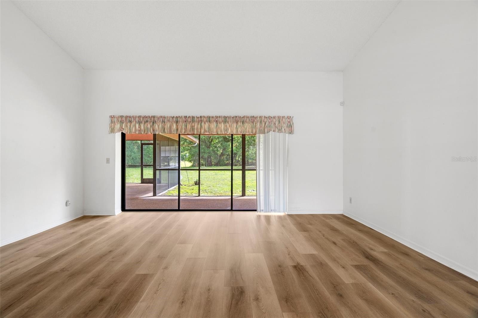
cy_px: 159
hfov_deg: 93.3
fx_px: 226
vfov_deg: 70.4
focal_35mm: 17
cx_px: 239
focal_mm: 17
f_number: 8
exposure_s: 1/1.25
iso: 320
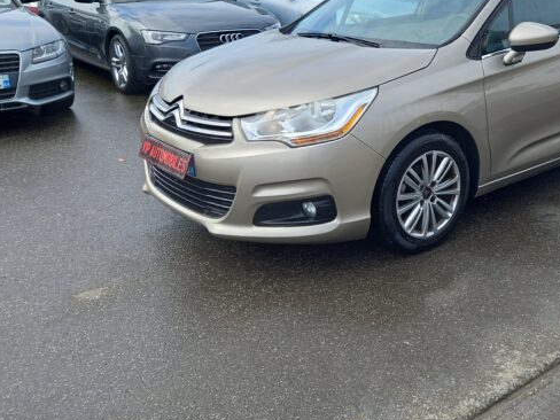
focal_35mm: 41
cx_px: 402
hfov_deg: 44.6
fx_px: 663
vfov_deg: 34.7
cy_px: 126
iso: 25
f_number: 2
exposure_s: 1/355
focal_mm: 4.6
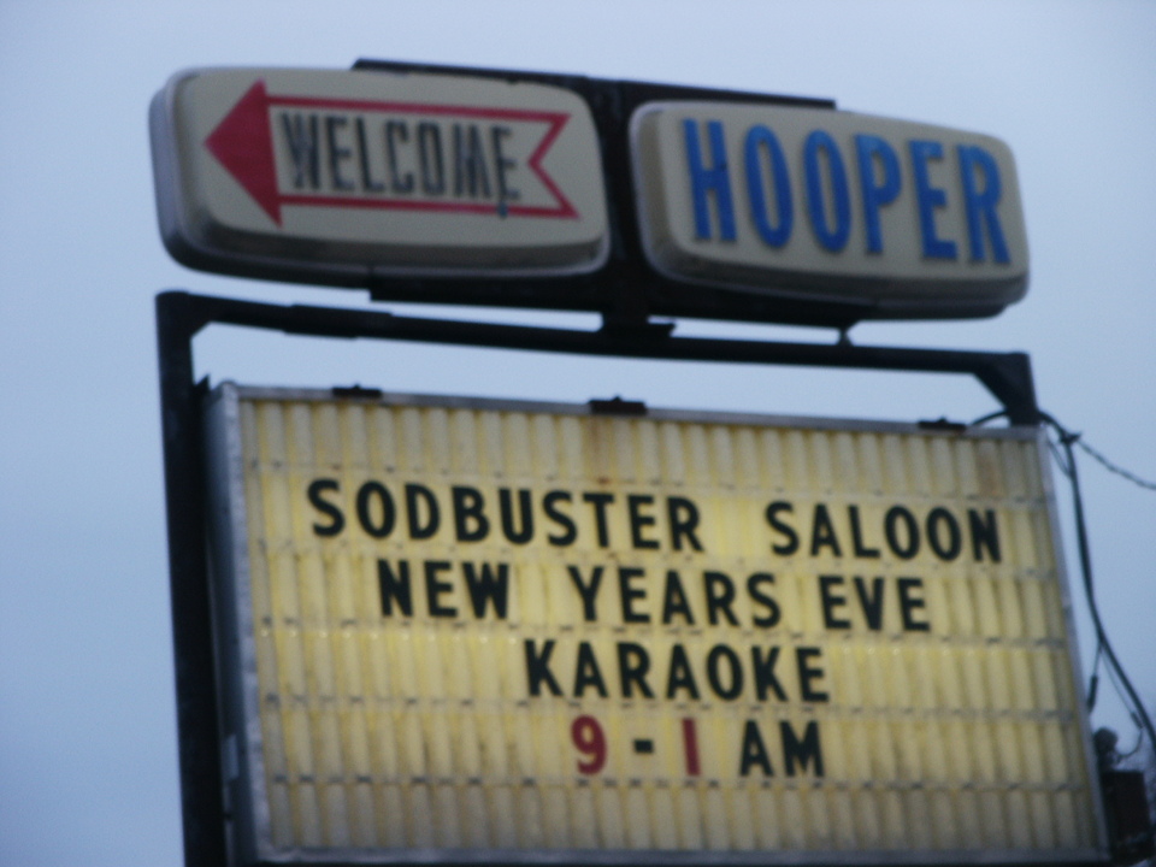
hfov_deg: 14.6
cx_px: 578
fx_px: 4508
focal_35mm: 135
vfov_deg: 11.0
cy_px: 434
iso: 80
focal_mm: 27.59
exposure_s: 1/125
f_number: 3.6
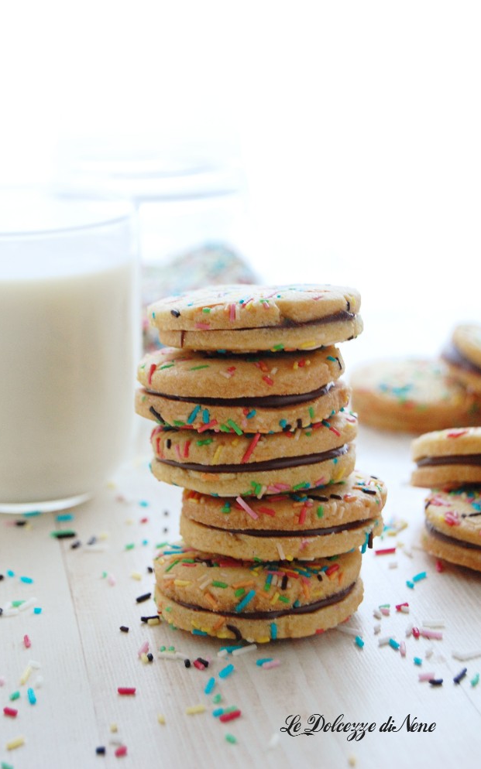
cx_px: 241
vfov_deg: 24.5
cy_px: 383
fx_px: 1773
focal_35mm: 85
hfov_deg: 15.4
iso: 800
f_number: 5.6
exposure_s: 1/25
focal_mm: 55
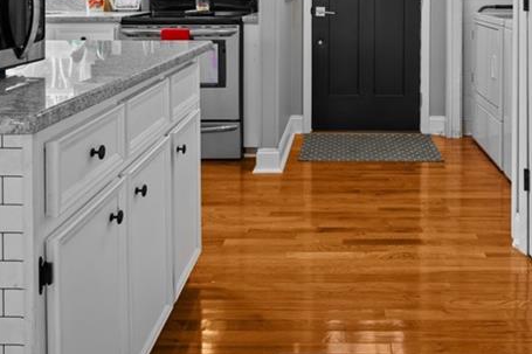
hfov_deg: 52.6
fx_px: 532
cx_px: 329
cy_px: -30
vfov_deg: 32.6
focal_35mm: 36
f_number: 7.1
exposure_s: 1/8
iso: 320
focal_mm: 16
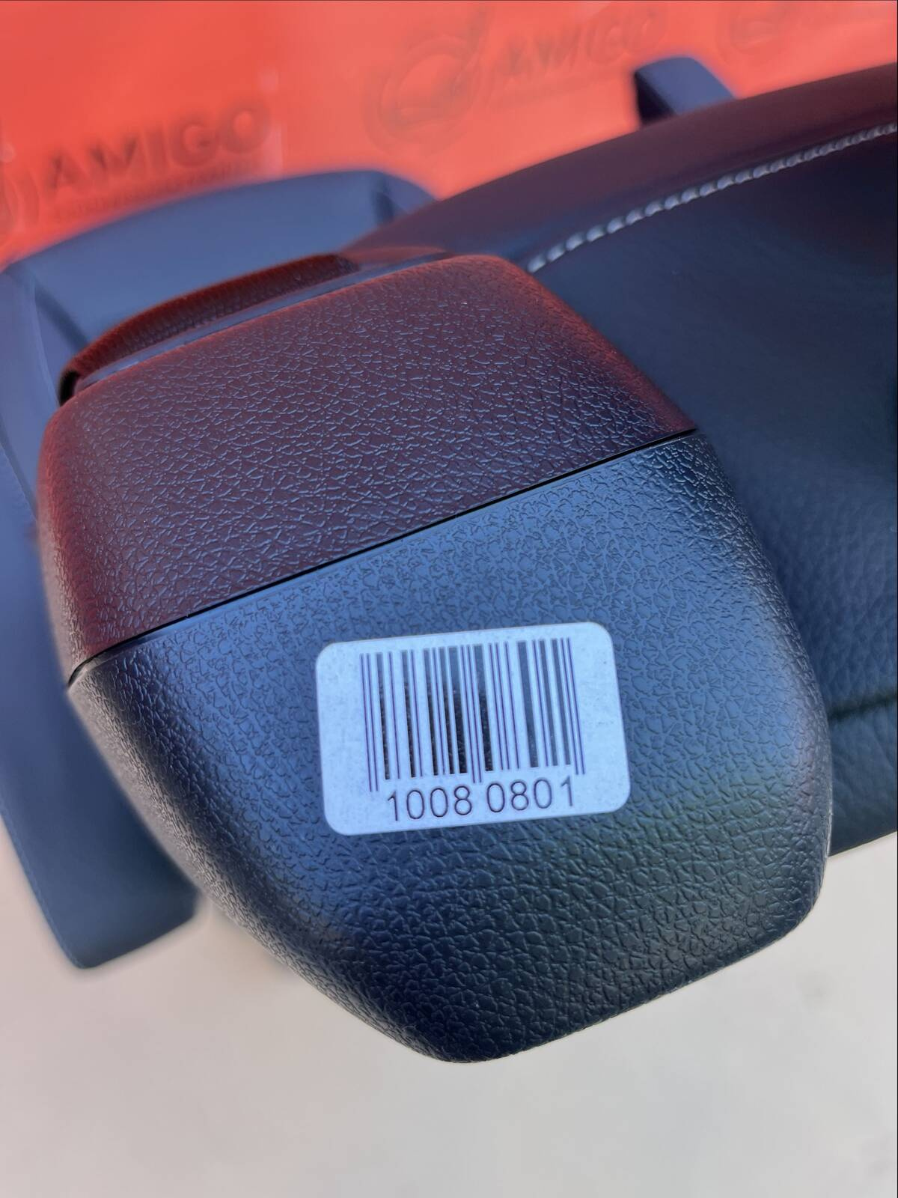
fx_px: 899
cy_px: 599
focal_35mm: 26
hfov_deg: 53.1
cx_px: 449
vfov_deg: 67.3
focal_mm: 5.1
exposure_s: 1/122
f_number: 1.6
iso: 80
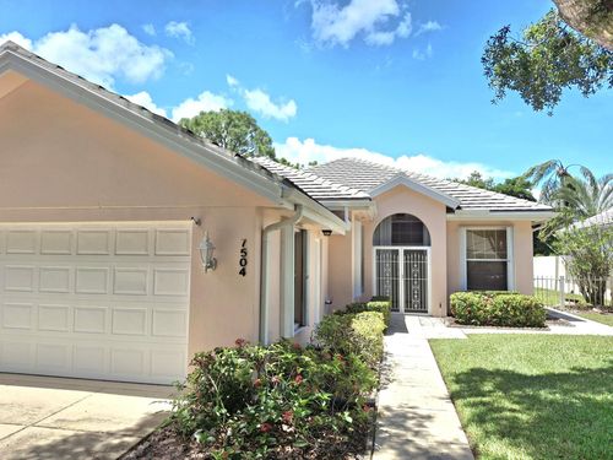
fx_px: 443
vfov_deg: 54.9
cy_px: 230
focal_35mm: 25
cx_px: 306
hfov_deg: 69.4
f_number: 1.8
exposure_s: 1/1429
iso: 25
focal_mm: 4.69
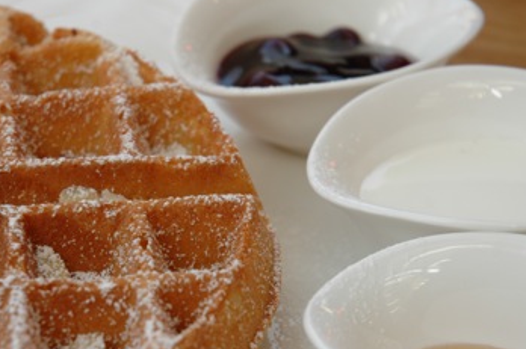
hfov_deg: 13.6
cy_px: 237
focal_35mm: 151
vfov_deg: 9.1
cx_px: 207
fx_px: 2203
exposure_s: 1/125
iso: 200
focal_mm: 70
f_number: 5.6
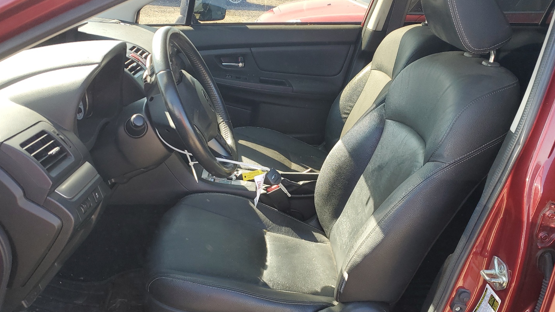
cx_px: 294
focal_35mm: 32
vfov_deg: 36.6
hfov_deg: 61.0
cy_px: 180
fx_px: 471
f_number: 1.5
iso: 50
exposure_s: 1/312
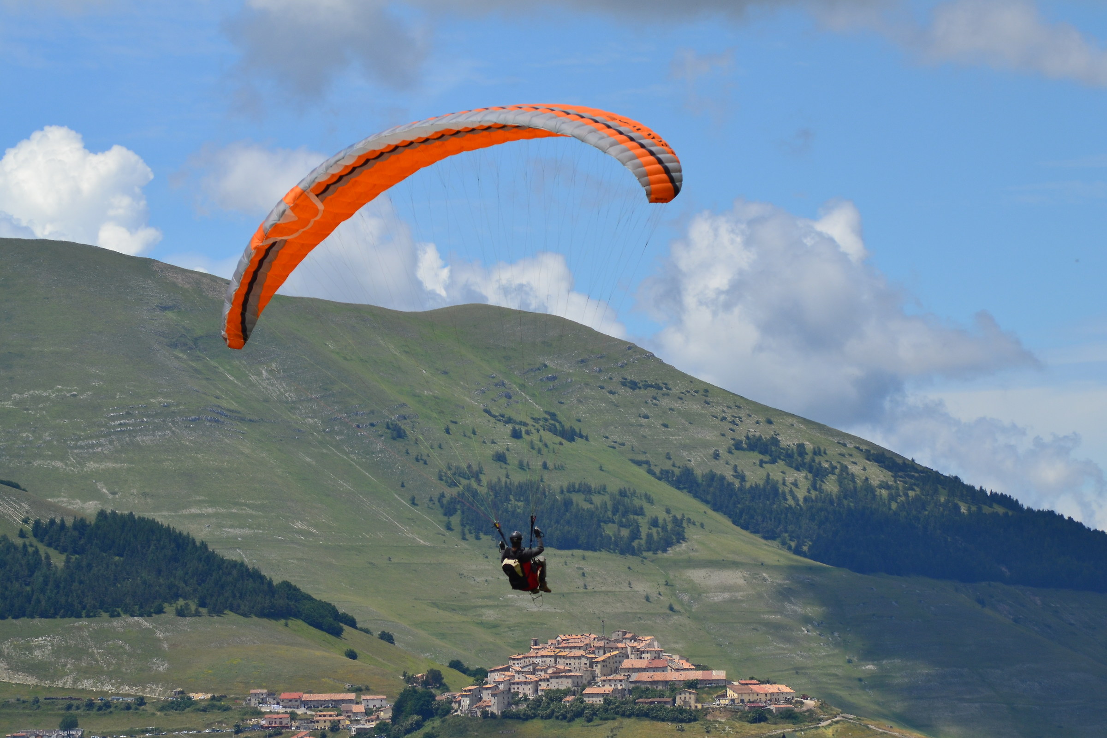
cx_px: 554
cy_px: 369
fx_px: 7610
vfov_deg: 5.6
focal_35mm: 248
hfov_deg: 8.3
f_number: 11
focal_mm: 165
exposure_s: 1/500
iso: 220
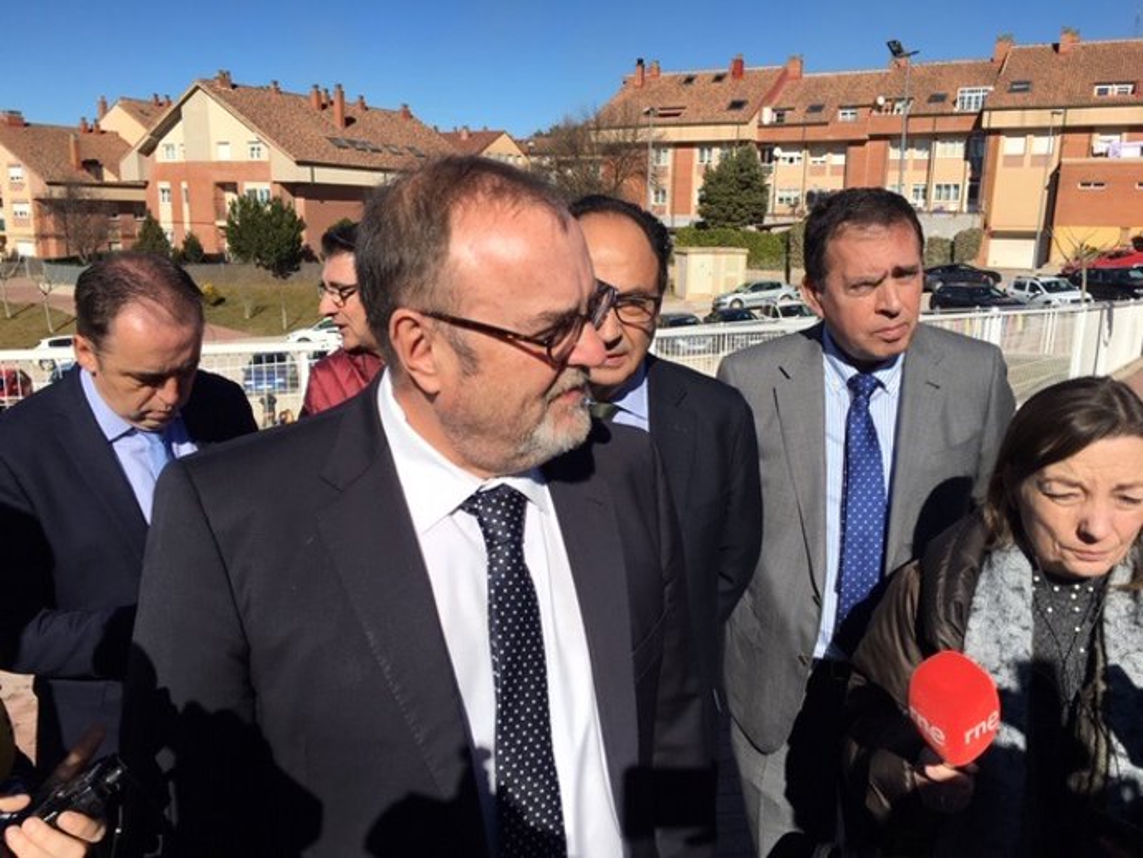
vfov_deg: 48.3
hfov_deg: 61.6
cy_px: 429
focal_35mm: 29
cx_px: 572
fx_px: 958
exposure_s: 1/2481
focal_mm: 4.15
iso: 25
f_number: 2.2
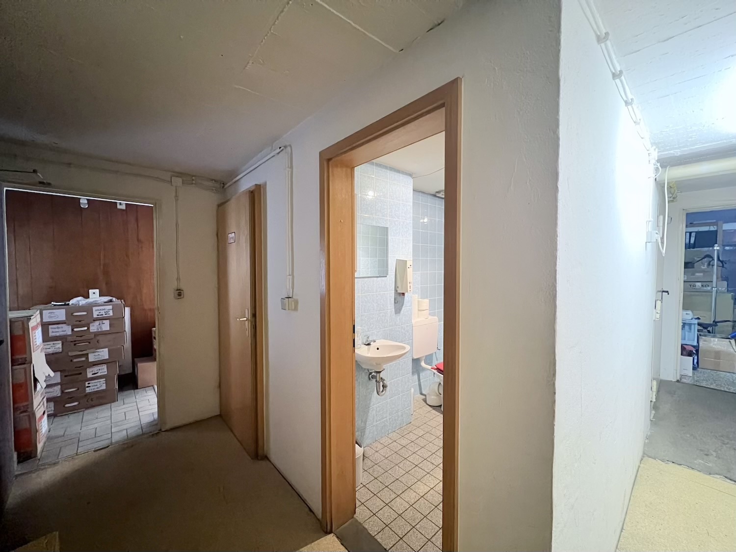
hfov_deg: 106.2
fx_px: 276
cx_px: 368
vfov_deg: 89.9
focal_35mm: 13
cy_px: 276
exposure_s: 1/25
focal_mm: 1.57
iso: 1600
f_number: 1.8
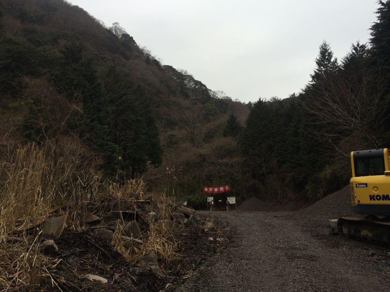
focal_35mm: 29
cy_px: 146
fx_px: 327
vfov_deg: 48.2
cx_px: 195
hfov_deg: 61.7
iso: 32
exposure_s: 1/419
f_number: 2.2
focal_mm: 4.15
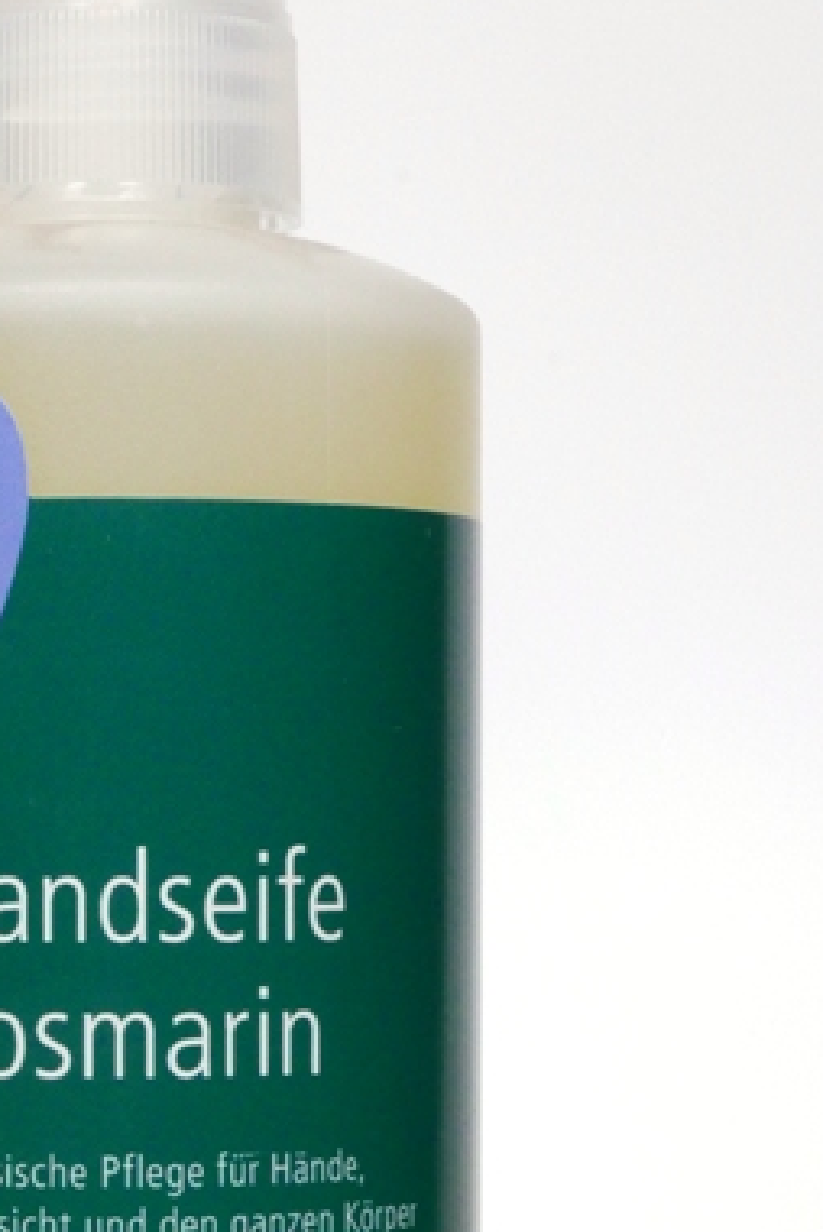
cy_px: 840
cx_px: 99
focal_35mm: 137
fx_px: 4689
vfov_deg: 14.9
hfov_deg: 10.0
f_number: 16
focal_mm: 29.3
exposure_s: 1/60
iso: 1600
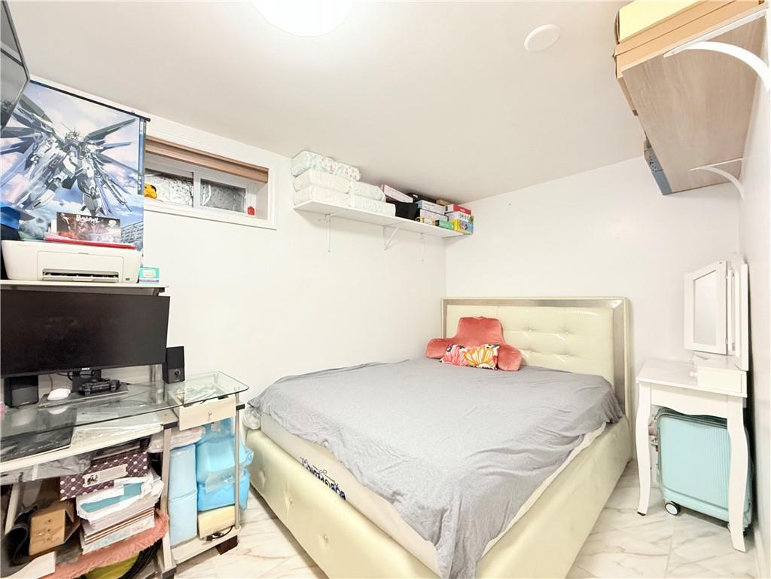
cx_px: 386
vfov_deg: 85.7
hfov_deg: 102.1
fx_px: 312
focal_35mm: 14
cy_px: 290
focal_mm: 2.22
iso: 500
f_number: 2.2
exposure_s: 1/60
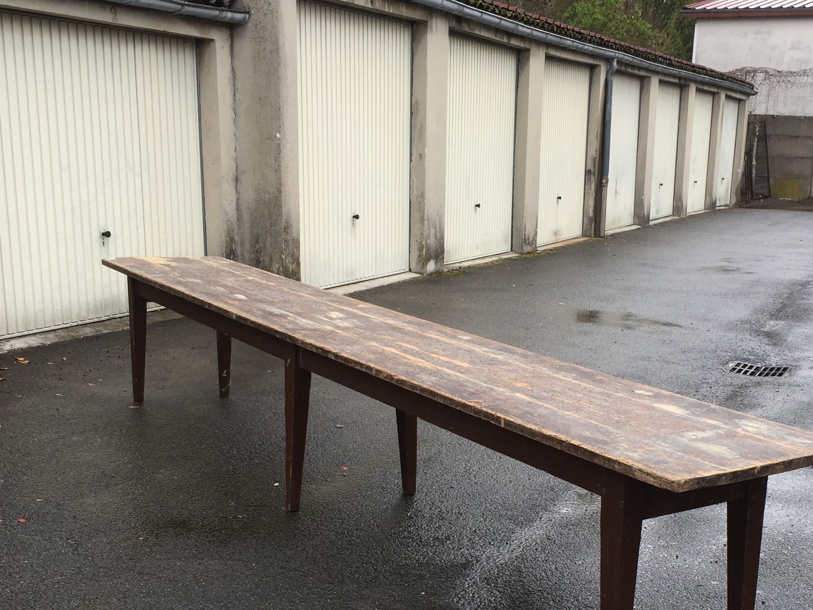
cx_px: 513
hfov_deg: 39.4
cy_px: 463
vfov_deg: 29.7
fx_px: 1127
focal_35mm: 48
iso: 32
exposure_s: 1/146
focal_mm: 4.15
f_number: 2.2
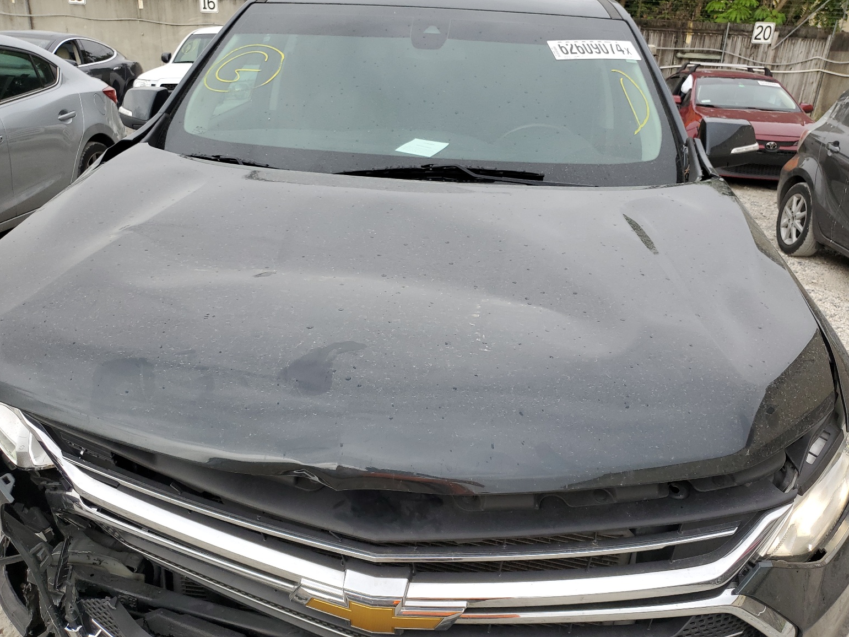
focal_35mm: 27
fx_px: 662
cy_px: 324
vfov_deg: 51.4
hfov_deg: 65.3
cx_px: 418
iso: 50
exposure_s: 1/769
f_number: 1.5
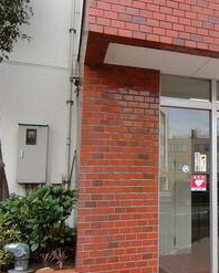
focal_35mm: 45
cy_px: 147
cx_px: 246
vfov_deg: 41.1
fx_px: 364
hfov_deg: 29.8
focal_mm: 4.06
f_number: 2.7
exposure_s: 1/200
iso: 80
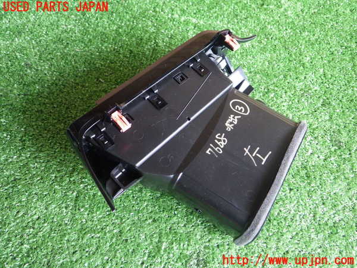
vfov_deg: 45.4
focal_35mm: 31
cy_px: 134
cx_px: 178
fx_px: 320
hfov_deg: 58.4
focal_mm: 5.5
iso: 400
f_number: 2.3
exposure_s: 1/50
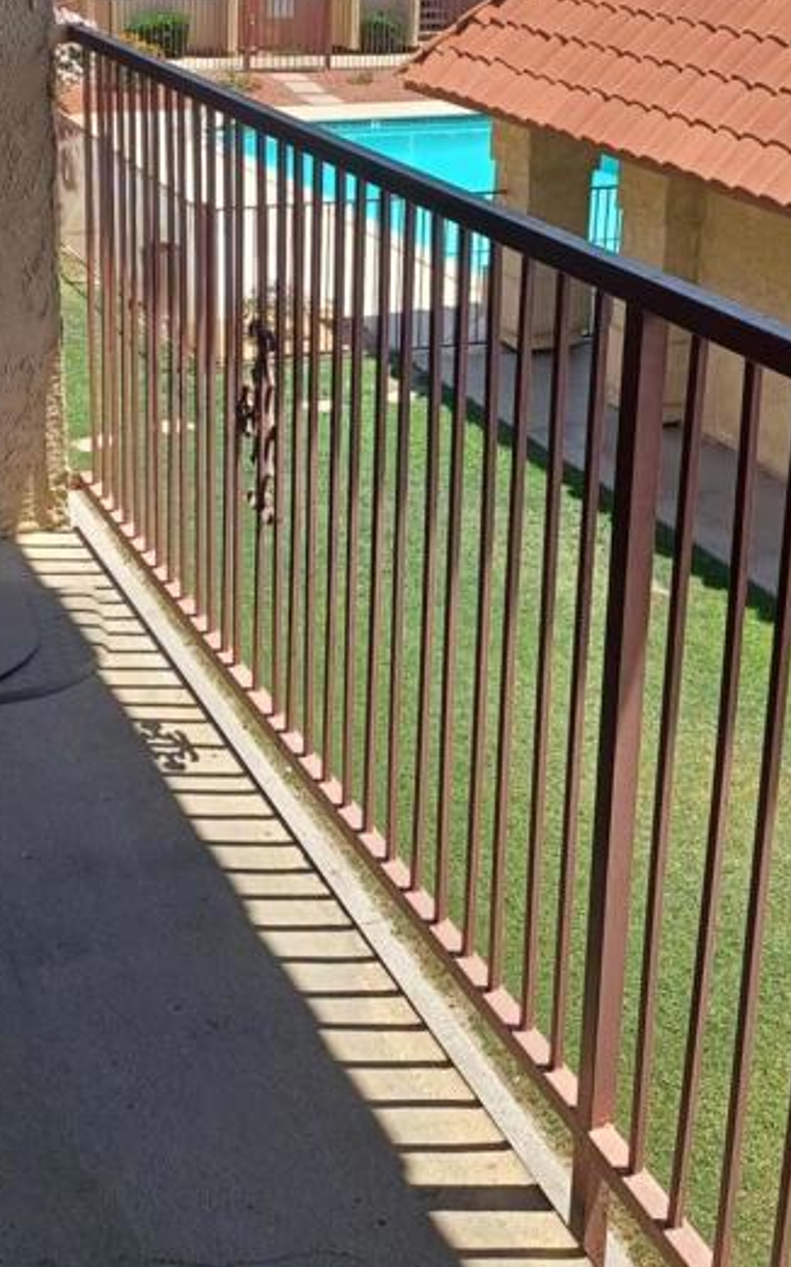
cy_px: 374
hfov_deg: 24.8
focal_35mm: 52
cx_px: 313
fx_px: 1795
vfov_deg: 38.2
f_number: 1.8
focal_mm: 4.6
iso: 32
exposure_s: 1/300
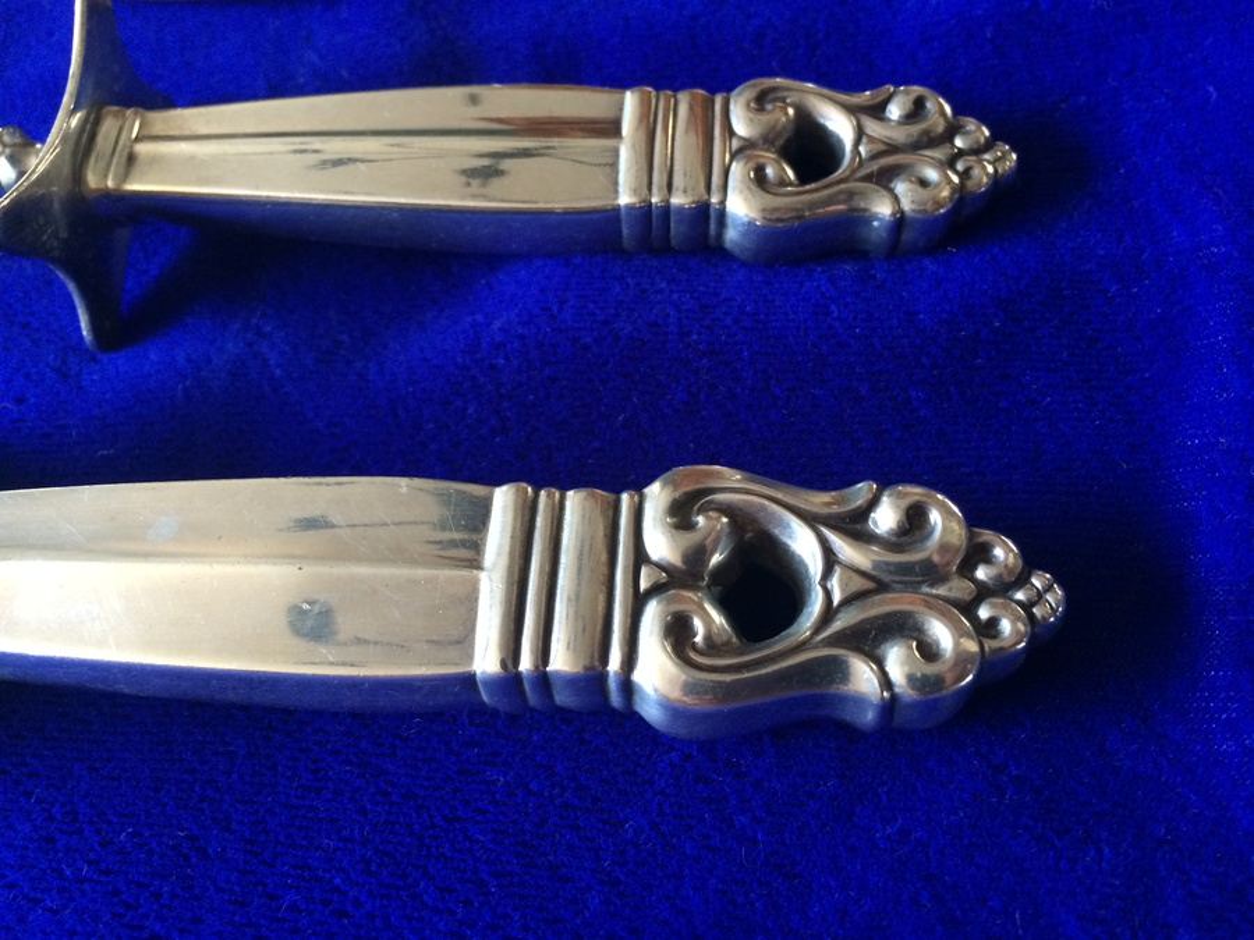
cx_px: 627
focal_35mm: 30
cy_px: 470
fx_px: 1087
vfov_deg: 46.8
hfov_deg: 60.0
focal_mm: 4.12
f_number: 2.2
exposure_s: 1/30
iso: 160
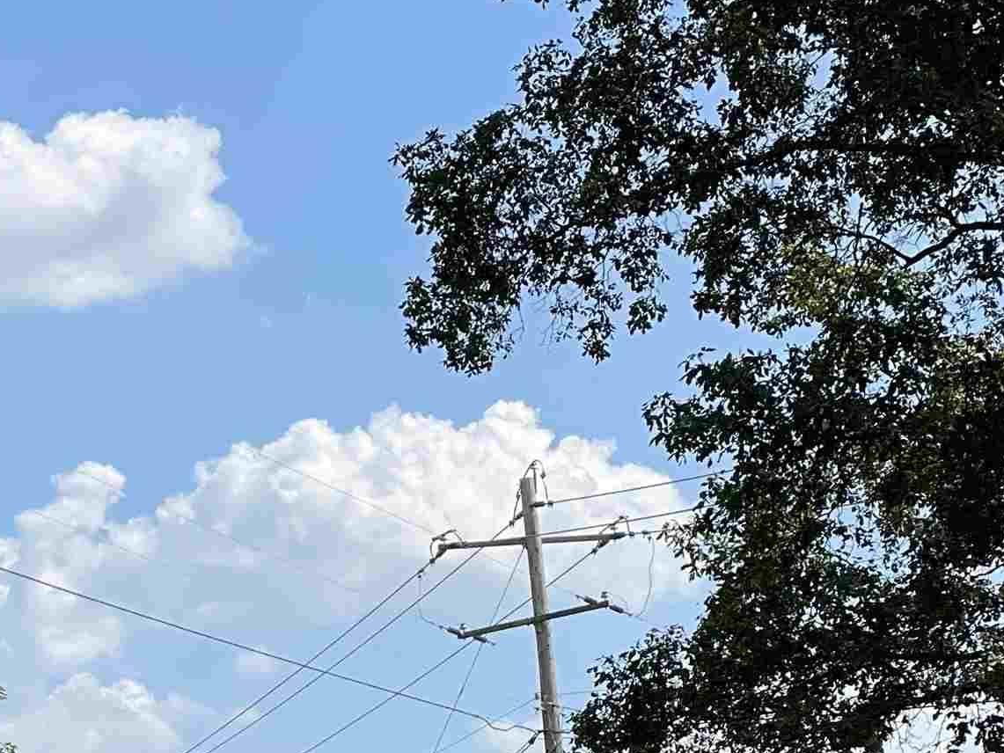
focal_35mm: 140
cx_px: -218
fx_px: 4061
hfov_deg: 13.7
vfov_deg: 10.4
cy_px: 982
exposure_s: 1/1776
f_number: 2
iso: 32
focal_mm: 6
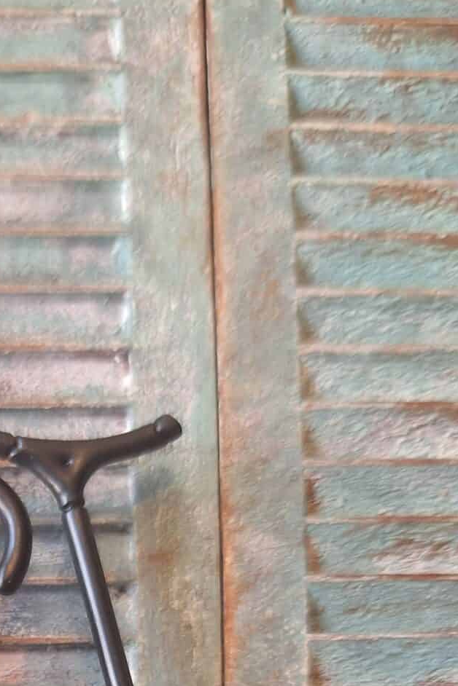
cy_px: 845
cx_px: -77
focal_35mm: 65
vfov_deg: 27.0
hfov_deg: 19.8
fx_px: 1240
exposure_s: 1/25
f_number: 1.8
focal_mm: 5.54
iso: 250
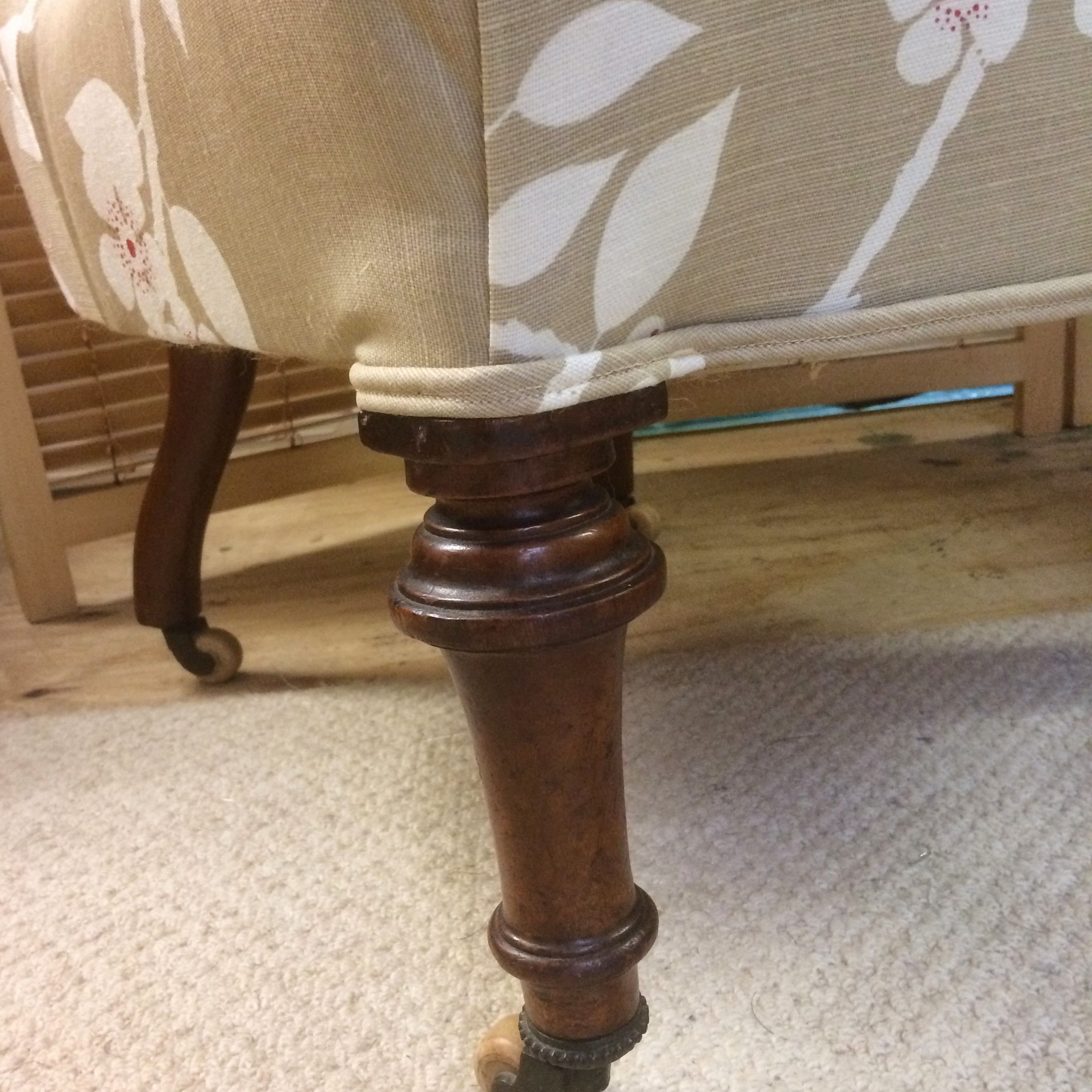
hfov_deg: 47.2
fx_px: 1249
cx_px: 534
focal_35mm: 35
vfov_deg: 47.2
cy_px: 585
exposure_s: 1/33
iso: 250
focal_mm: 4.15
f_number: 2.2
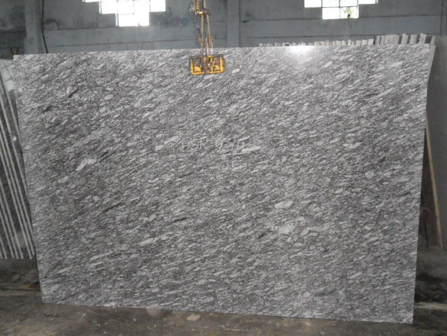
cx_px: 224
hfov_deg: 49.0
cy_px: 168
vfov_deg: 37.7
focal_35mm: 38
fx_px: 491
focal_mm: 6.9
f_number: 3.9
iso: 1250
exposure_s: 1/30
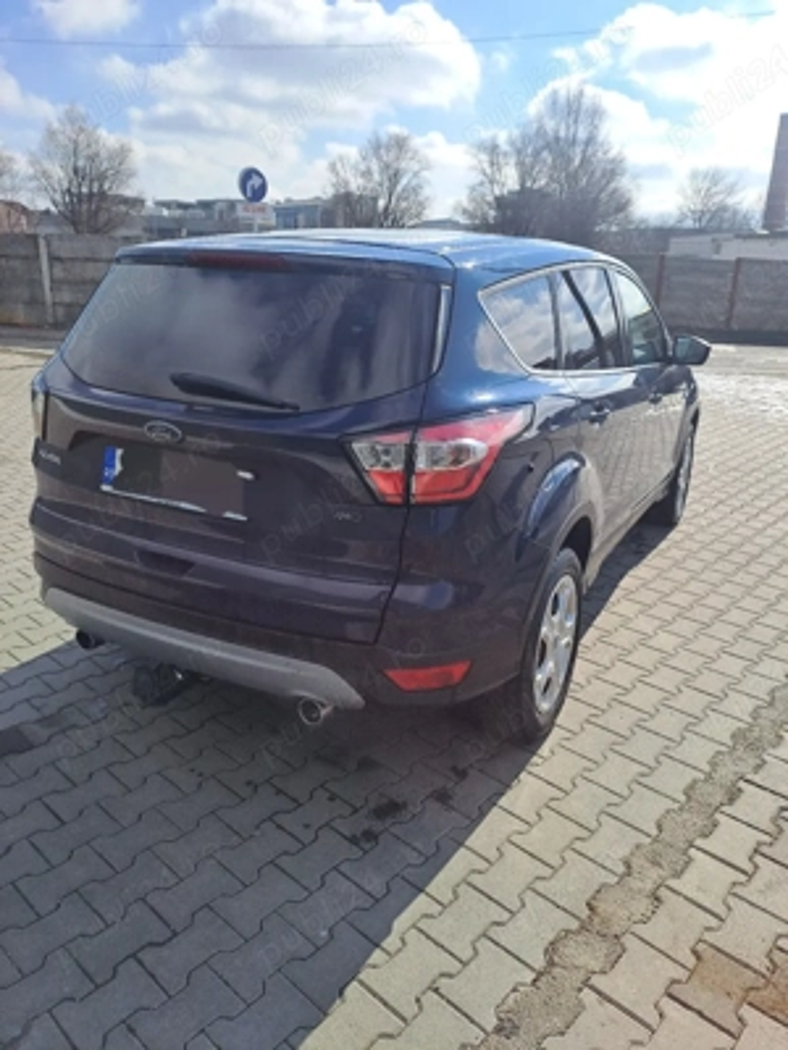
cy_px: 525
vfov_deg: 69.4
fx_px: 759
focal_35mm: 25
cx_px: 394
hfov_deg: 54.9
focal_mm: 4.65
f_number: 1.8
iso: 32
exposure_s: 1/2500
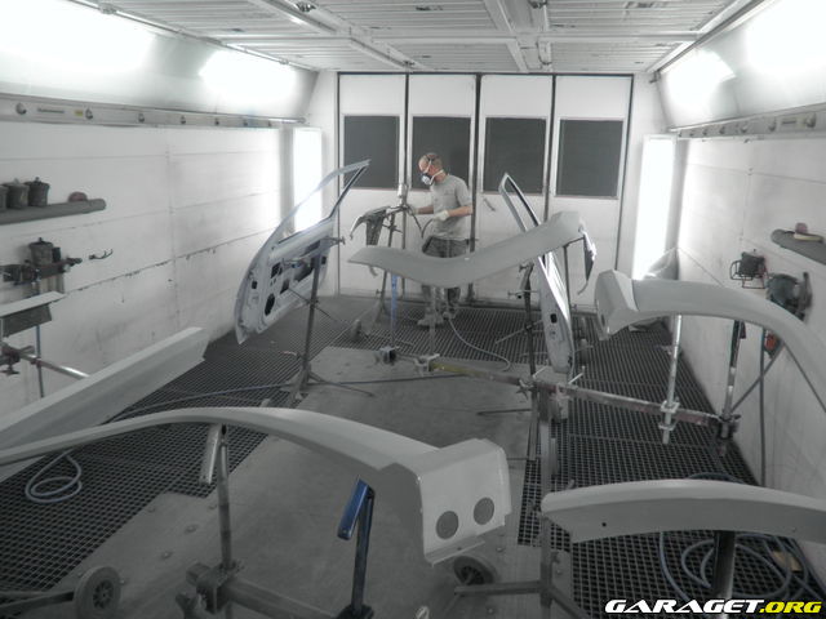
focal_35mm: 26
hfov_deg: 67.3
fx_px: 620
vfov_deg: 53.1
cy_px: 310
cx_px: 413
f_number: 2.6
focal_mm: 4.65
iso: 100
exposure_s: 1/30
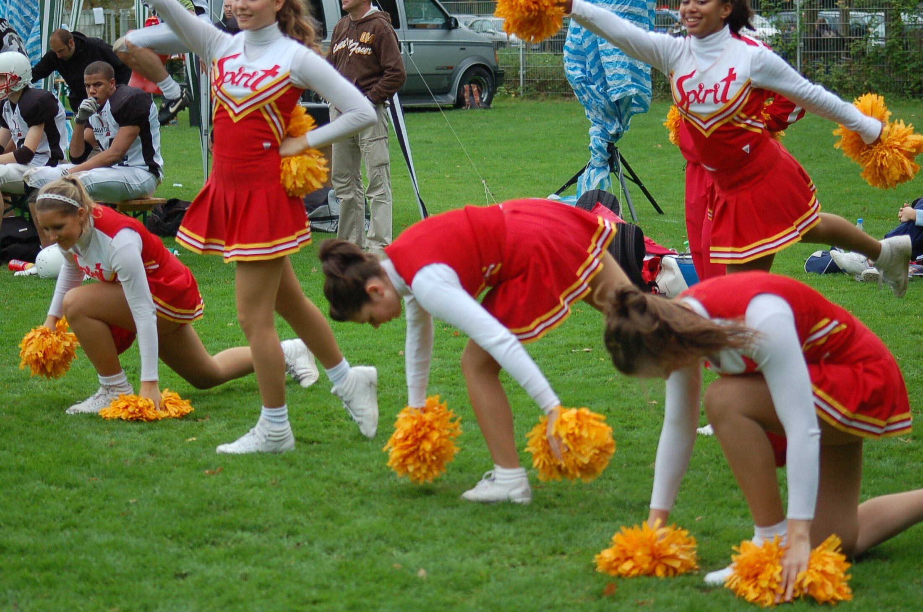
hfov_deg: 19.5
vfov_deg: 13.0
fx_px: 2687
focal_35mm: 105
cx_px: 462
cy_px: 306
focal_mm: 70
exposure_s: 1/500
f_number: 4
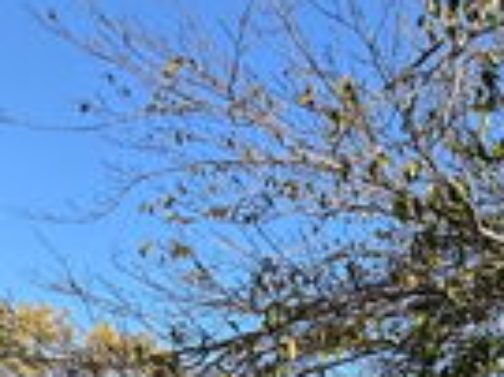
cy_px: 582
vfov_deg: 22.2
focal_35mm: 53
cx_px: 777
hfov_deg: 25.7
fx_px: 771
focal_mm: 2.22
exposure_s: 1/687
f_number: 2.2
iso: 40
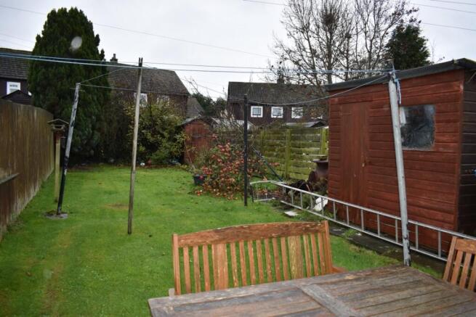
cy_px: 158
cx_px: 238
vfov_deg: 48.0
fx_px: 357
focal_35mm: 27
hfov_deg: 67.4
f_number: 4.5
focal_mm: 18
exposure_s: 1/60
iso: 280
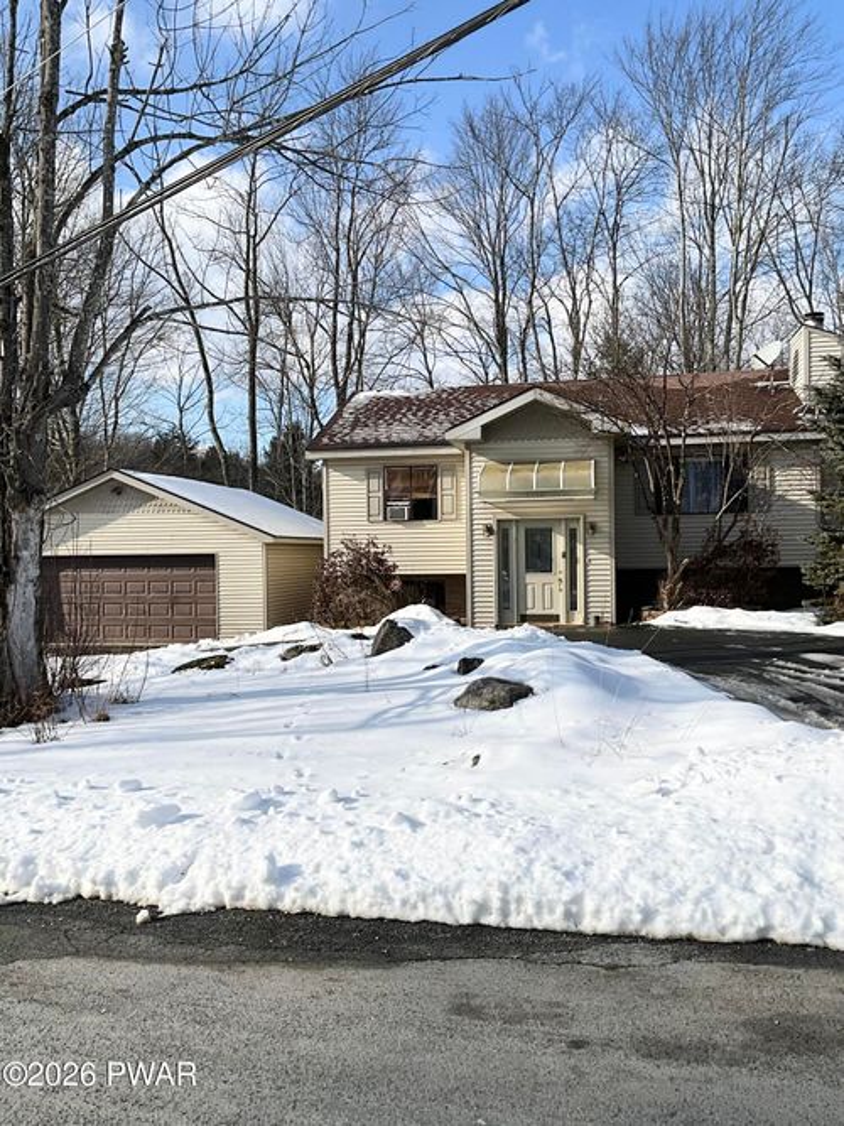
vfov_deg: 61.7
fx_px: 943
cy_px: 563
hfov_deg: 48.2
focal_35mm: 29
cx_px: 422
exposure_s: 1/2538
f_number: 1.8
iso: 25
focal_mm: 3
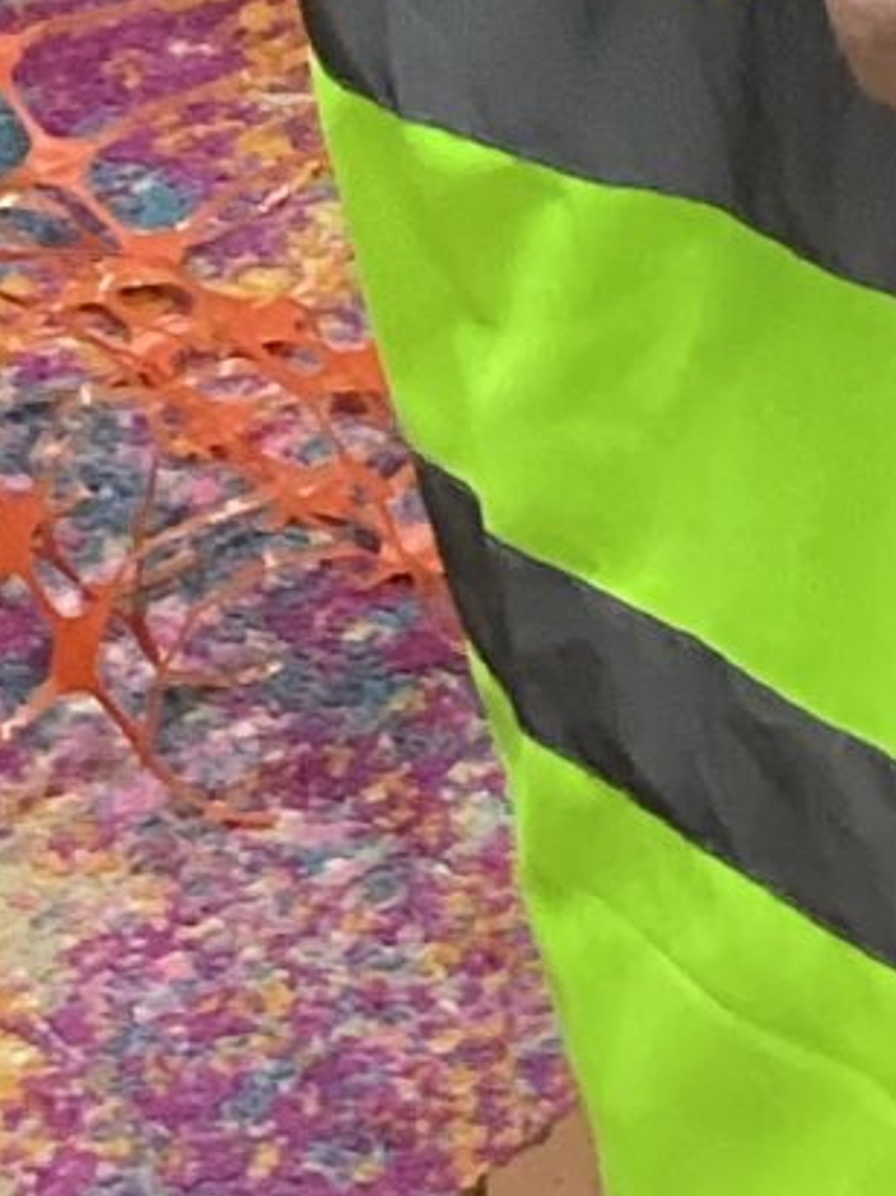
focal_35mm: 193
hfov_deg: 7.6
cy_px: -501
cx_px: 1146
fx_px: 6664
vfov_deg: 10.0
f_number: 2.4
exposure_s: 1/50
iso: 160
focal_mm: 3.3
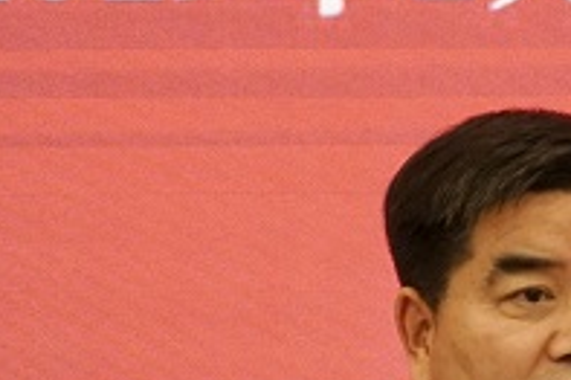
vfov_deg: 4.0
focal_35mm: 341
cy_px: 351
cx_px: 655
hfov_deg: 6.0
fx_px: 5404
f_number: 6.3
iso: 4000
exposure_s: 1/125
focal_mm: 112
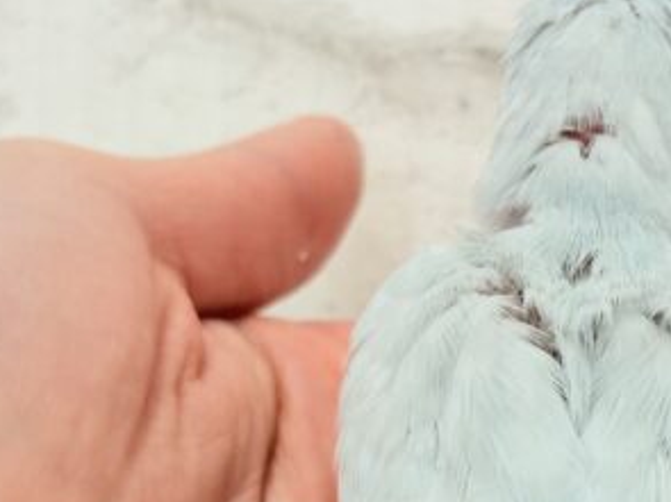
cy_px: 416
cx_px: 566
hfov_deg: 17.2
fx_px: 2190
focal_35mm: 113
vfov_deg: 13.0
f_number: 1.6
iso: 40
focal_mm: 5.96
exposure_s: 1/50
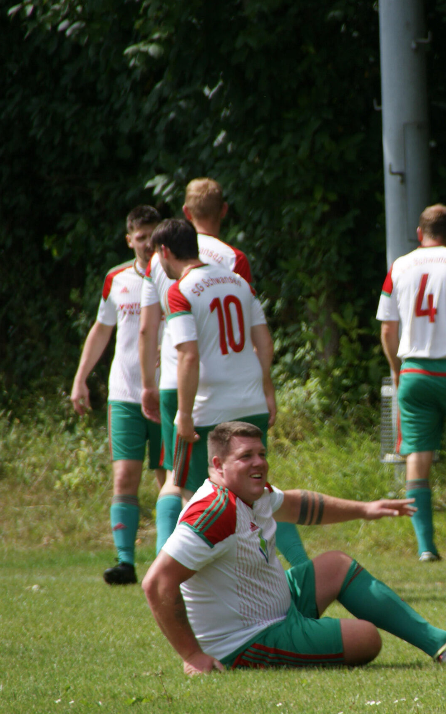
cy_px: 357
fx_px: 11168
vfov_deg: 3.7
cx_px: 441
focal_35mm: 574
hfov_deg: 2.3
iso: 100
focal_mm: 250
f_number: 6.3
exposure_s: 1/500
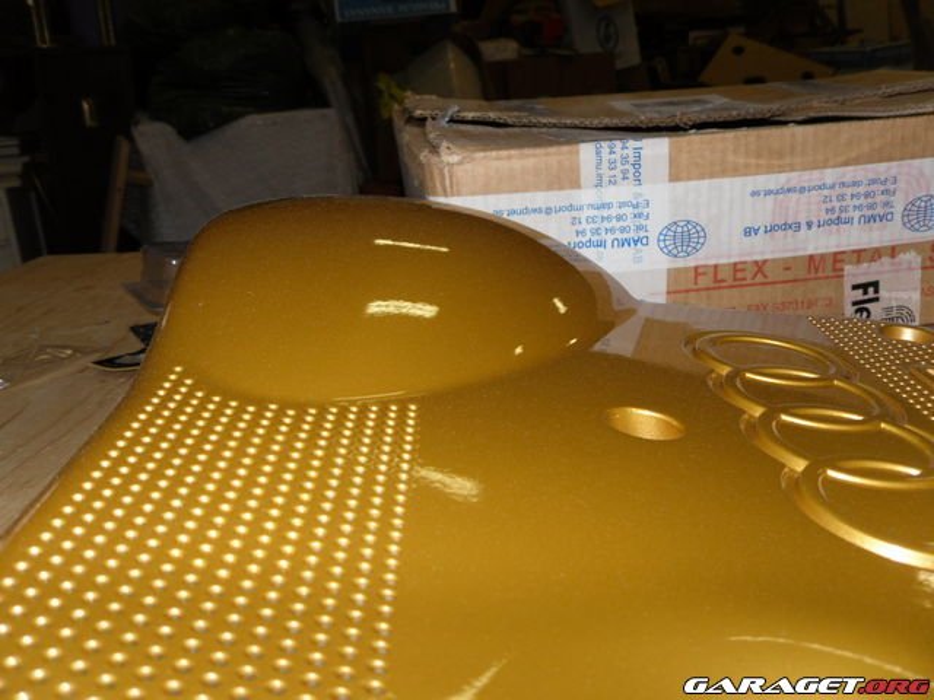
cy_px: 350
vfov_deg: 40.7
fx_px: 944
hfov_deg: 52.6
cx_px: 467
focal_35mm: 35
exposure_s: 1/45
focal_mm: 6.3
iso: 80
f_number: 3.5
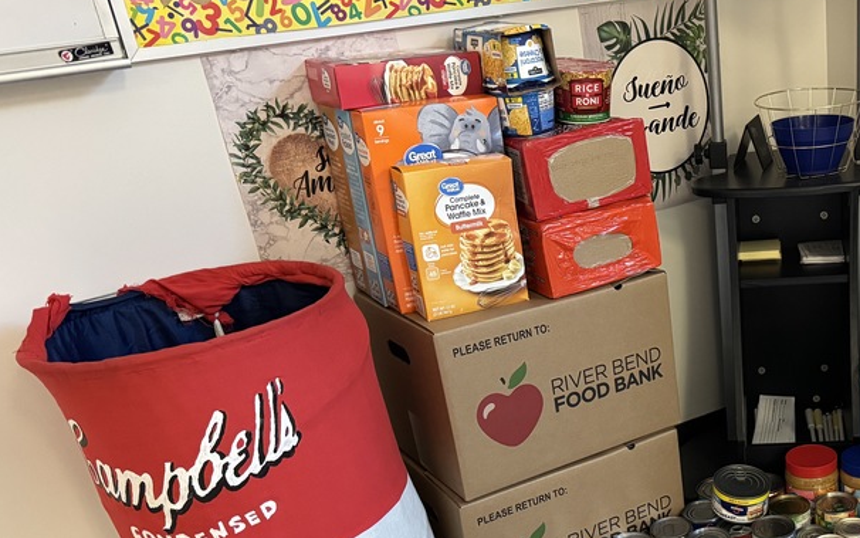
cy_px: 456
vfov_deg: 29.0
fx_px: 1008
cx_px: 718
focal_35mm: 43
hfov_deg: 43.5
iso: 800
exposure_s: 1/60
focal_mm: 6.76
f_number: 1.78
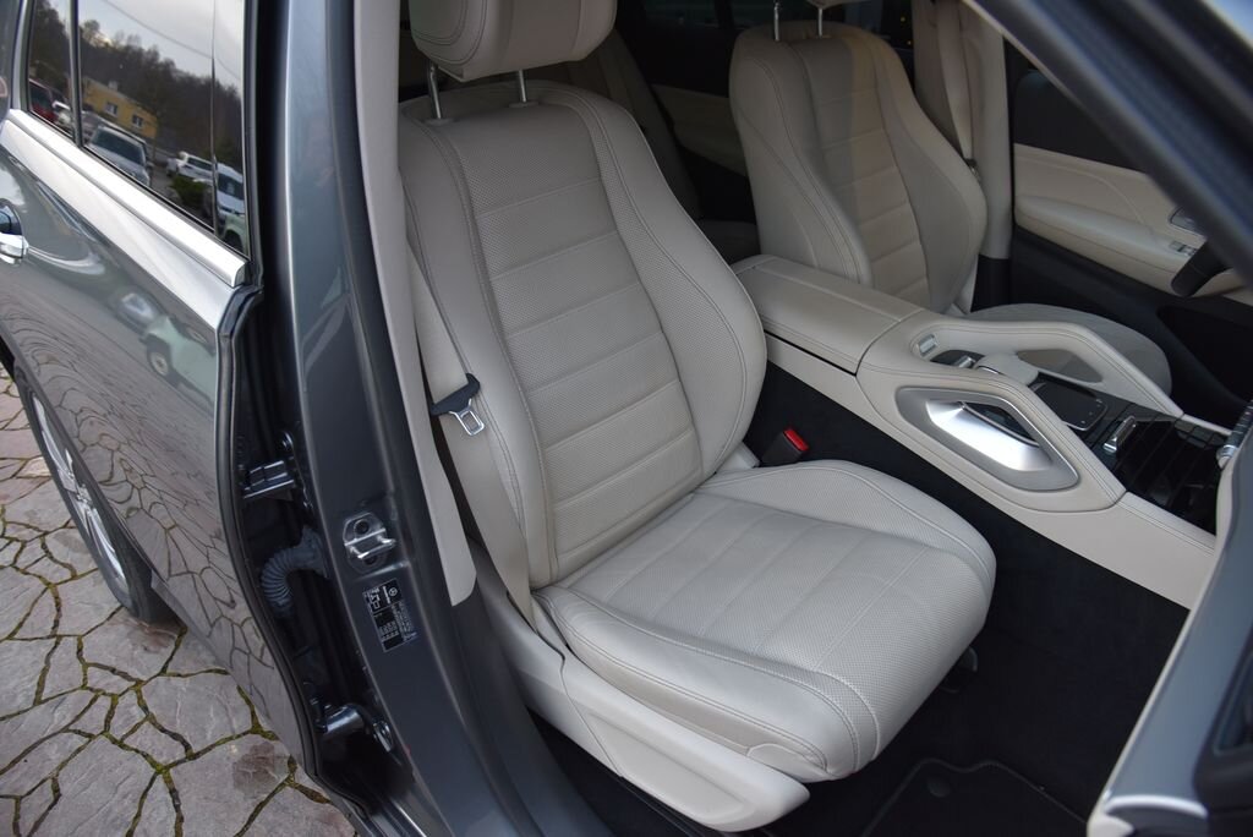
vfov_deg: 53.2
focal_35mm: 24
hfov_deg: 73.7
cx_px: 626
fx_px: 836
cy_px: 418
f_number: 4
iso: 500
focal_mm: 24
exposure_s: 1/60
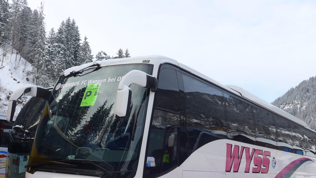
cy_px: 146
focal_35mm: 43
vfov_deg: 27.1
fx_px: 360
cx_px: 165
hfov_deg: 47.4
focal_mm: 6.5
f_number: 2.8
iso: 80
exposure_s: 1/500
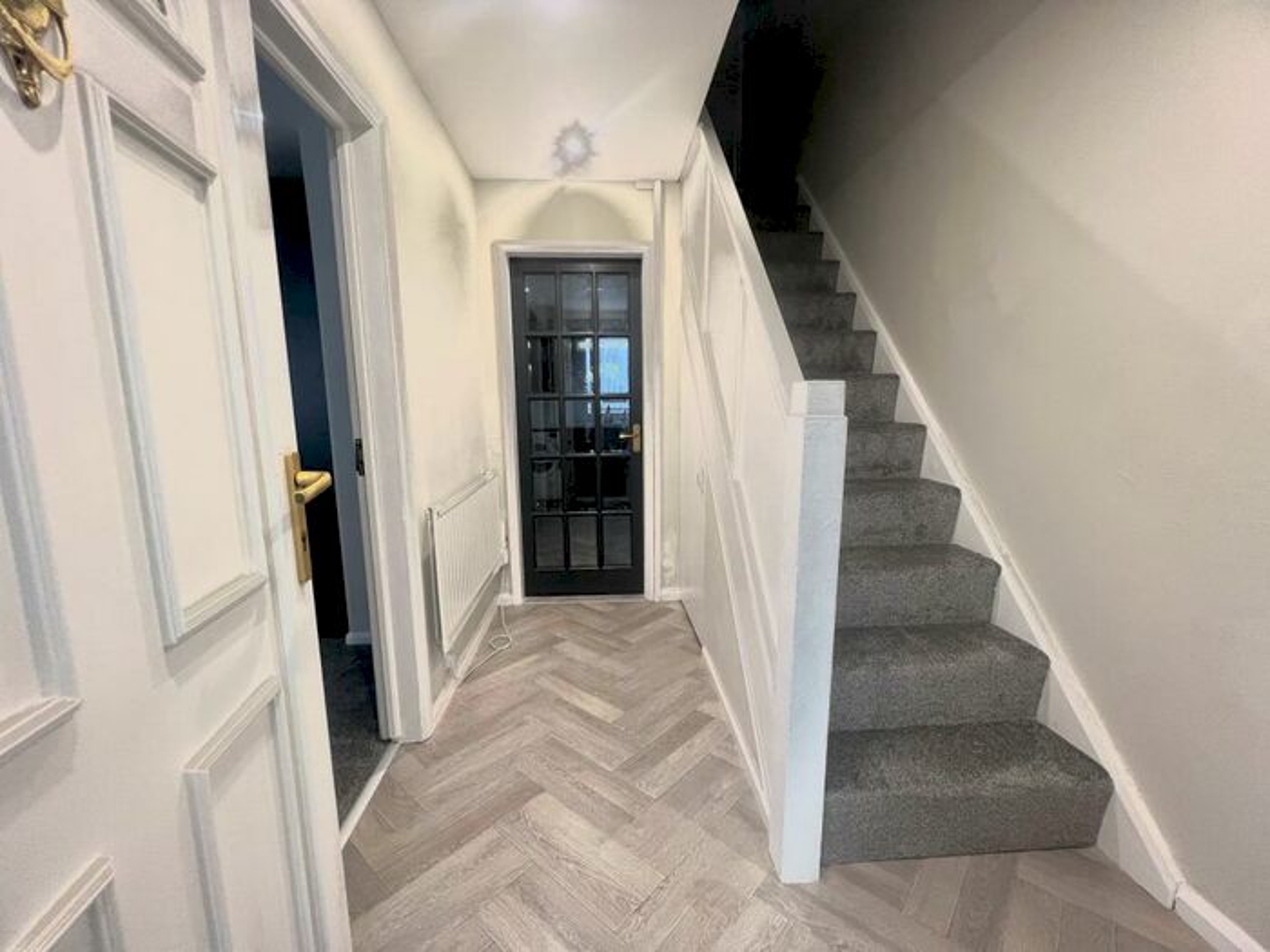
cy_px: 476
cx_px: 635
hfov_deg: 106.2
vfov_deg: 89.9
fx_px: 477
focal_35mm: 13
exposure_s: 1/50
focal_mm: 1.57
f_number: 1.8
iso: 160
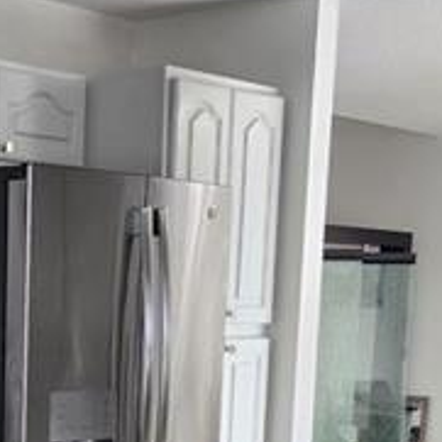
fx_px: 1300
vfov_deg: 18.4
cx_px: -51
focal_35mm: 90
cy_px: 508
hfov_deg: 18.5
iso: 125
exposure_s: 1/120
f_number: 1.8
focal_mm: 6.4
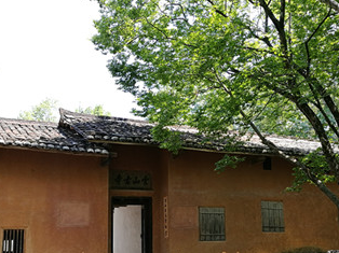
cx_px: 194
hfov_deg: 43.8
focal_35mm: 43
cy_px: 174
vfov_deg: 33.2
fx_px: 421
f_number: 2.2
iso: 50
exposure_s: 1/130
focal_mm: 4.5
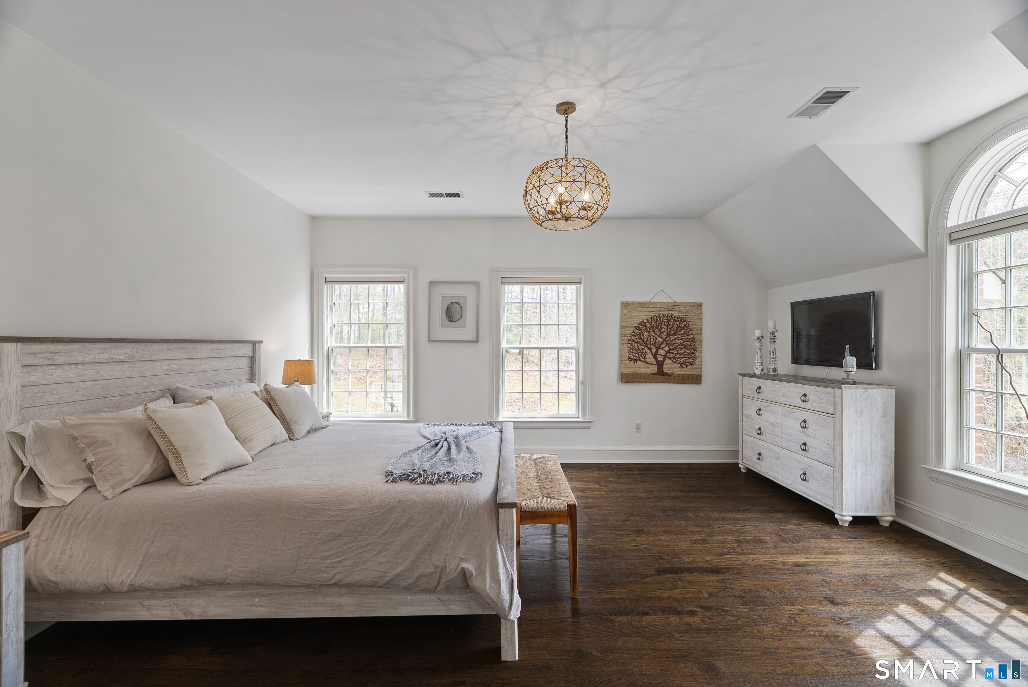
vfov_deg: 73.8
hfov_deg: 96.7
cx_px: 514
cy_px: 344
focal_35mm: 16
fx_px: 457
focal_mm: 16
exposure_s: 1/2.5
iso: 250
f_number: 7.1
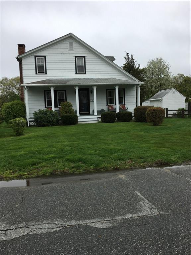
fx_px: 213
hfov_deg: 48.2
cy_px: 128
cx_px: 96
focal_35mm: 29
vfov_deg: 61.7
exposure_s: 1/601
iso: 25
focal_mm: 4.15
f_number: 2.2
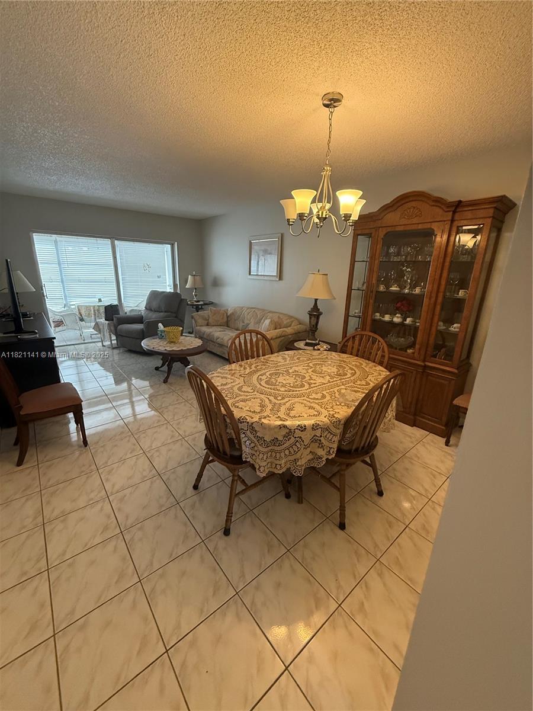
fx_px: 287
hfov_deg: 85.7
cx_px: 266
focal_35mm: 14
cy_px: 356
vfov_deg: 102.1
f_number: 2.2
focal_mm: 2.22
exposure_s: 1/120
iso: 500
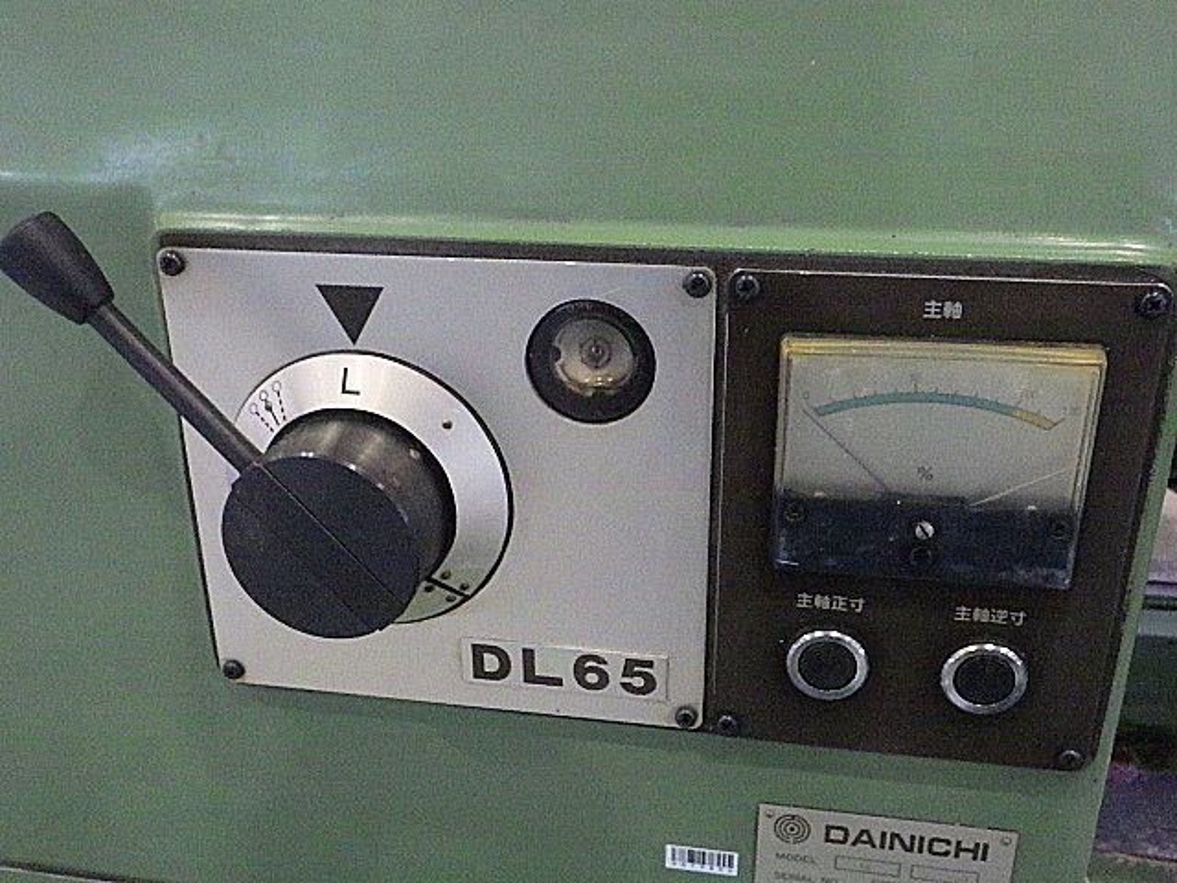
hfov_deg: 54.0
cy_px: 442
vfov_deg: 41.8
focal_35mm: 34
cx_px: 588
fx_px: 1156
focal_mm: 6.1
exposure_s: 1/50
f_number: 3.8
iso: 1000
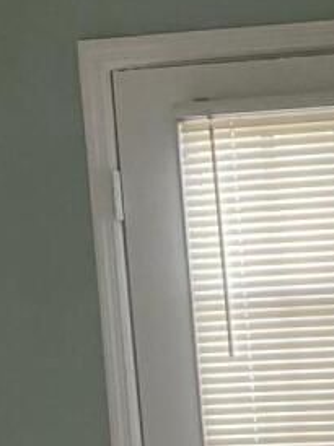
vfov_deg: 10.2
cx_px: 850
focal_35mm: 190
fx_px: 2448
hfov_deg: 7.2
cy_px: 617
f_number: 1.8
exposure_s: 1/120
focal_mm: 4.25
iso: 80
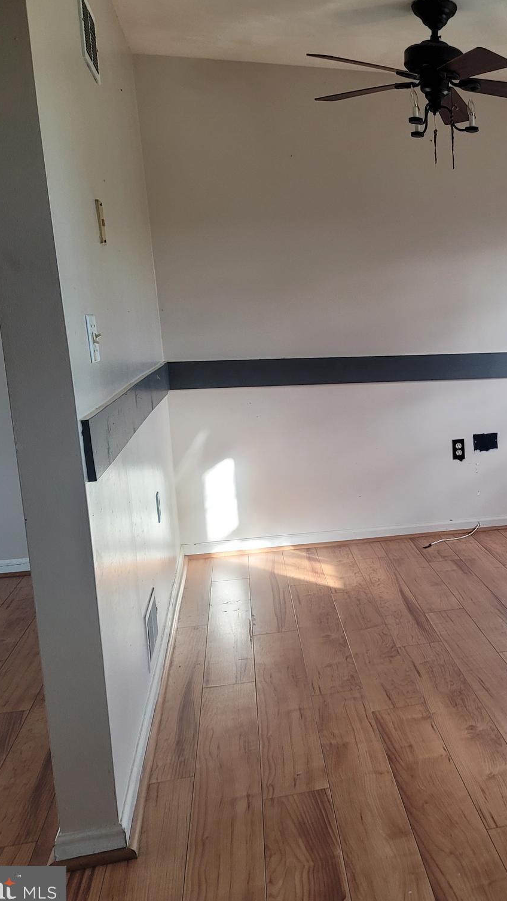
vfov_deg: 54.0
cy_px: 456
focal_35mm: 37
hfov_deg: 29.5
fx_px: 884
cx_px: 529
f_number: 1.8
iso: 200
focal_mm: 7
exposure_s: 1/120
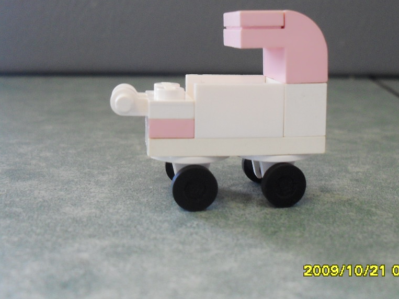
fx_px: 542
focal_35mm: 47
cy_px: 108
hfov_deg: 40.4
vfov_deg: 30.7
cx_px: 218
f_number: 3.2
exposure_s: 1/8
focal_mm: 6.3
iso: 200
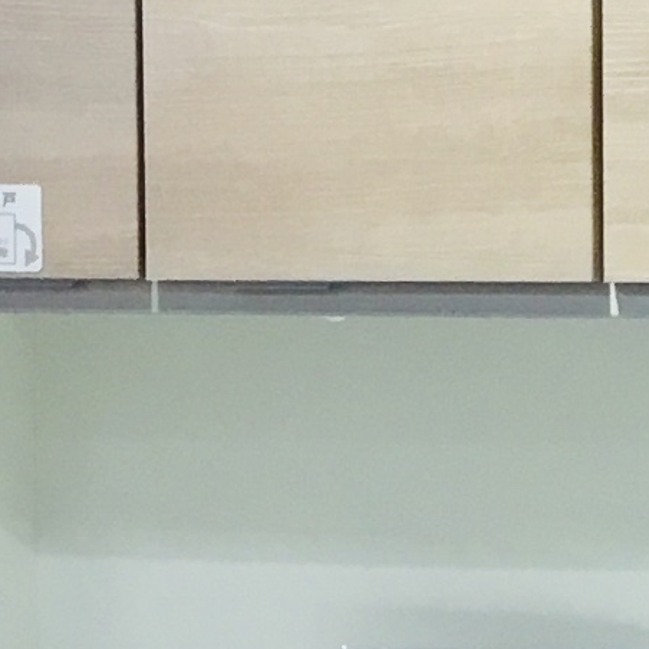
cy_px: 470
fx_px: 4200
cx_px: 922
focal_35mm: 198
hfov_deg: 8.7
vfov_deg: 8.8
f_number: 2.4
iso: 25
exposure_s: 1/30
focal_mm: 3.3
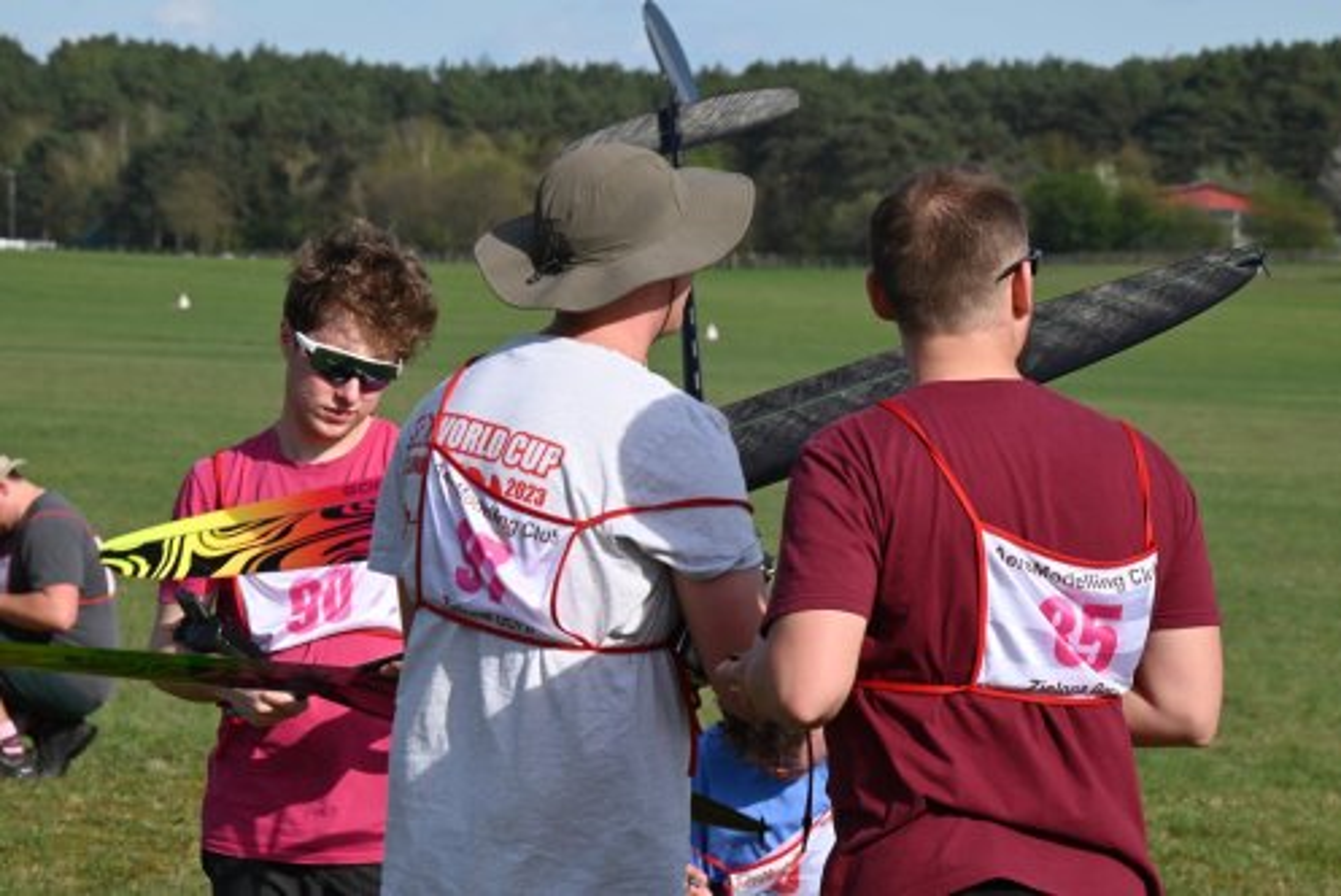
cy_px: 448
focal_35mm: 270
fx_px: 10063
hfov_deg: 7.6
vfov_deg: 5.1
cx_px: 670
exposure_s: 1/100
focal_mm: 270
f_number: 29
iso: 360
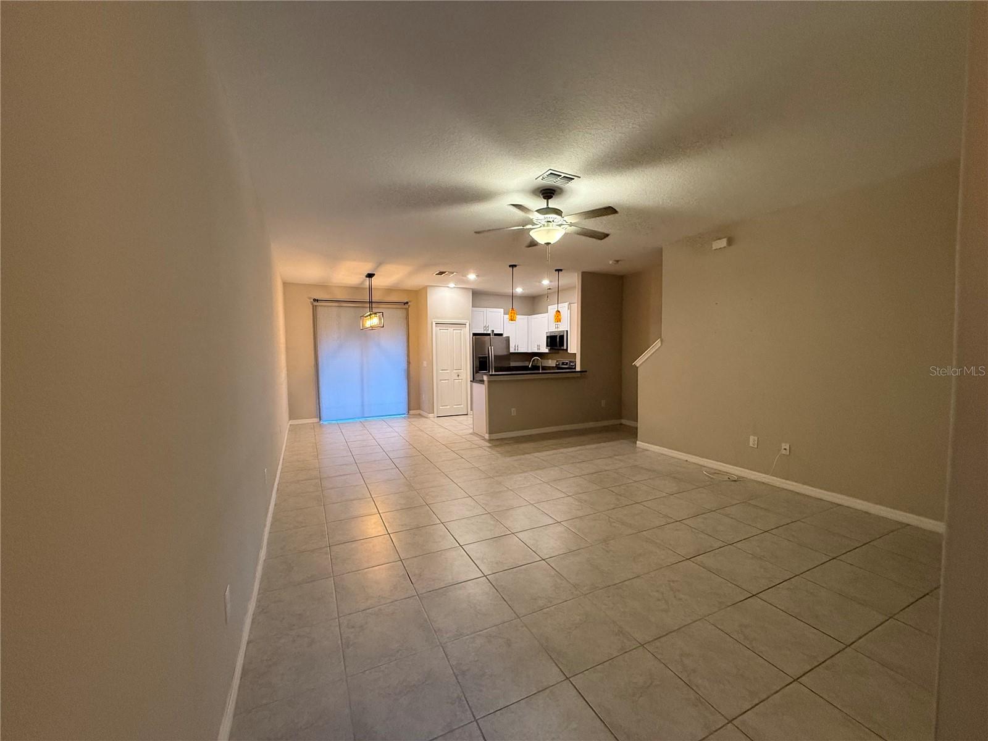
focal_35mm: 14
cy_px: 370
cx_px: 494
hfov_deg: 102.1
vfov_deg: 85.7
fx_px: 400
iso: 500
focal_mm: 2.22
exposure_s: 1/120
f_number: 2.2
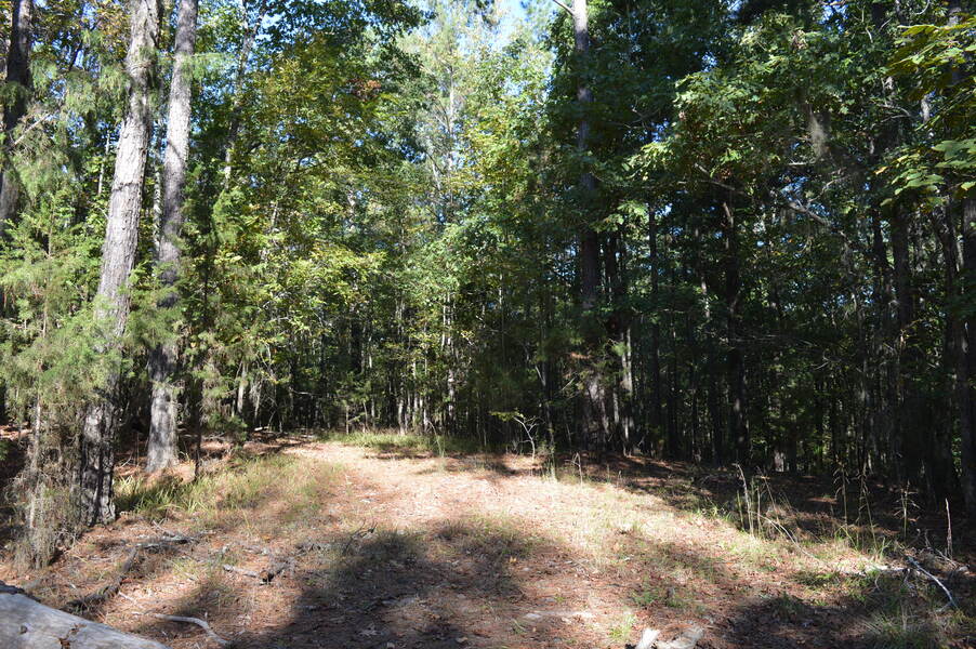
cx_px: 488
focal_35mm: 27
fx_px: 731
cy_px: 324
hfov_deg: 67.4
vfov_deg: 47.9
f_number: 5.6
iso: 140
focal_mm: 18
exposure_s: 1/125
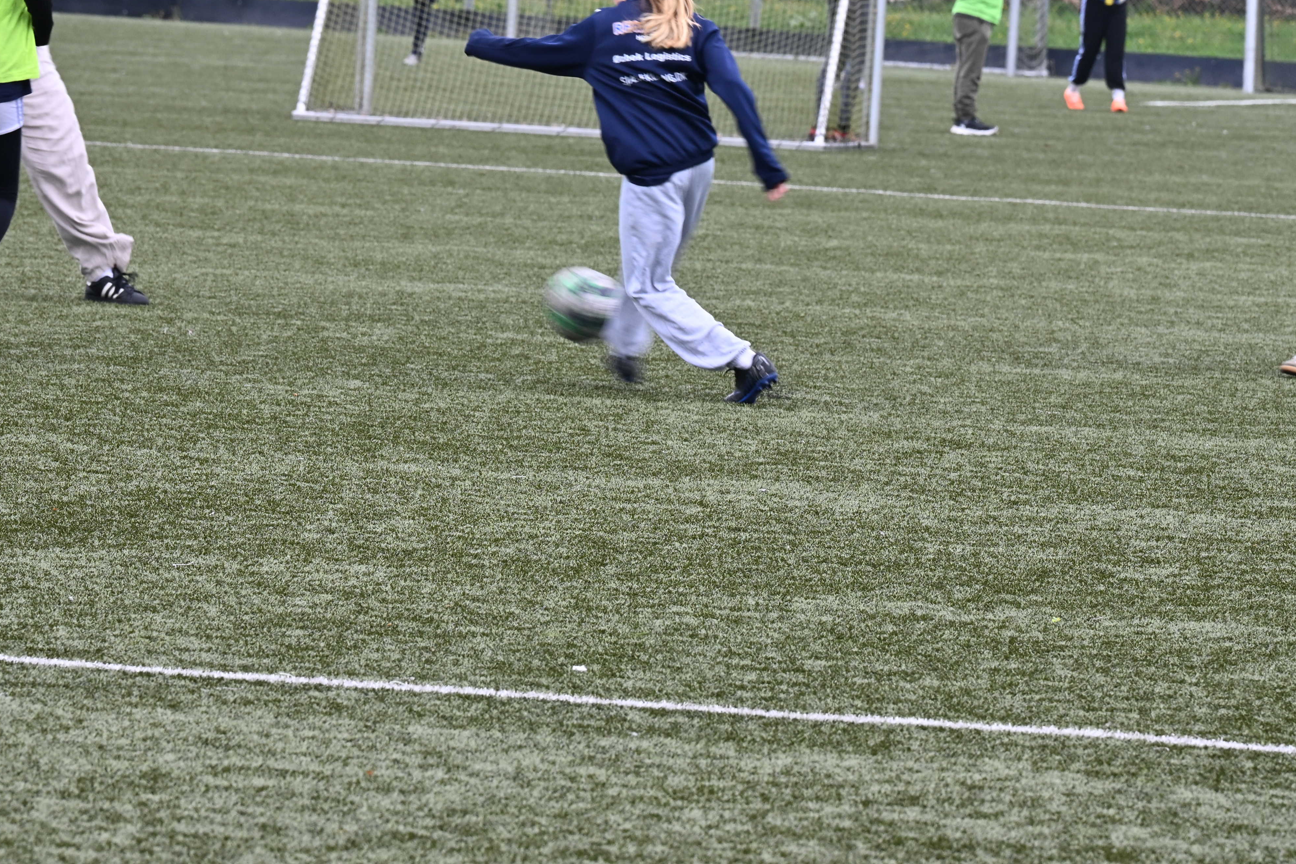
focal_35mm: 306
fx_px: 11015
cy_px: 321
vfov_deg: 4.5
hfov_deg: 6.7
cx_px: 772
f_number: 11
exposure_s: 1/125
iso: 560
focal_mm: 200
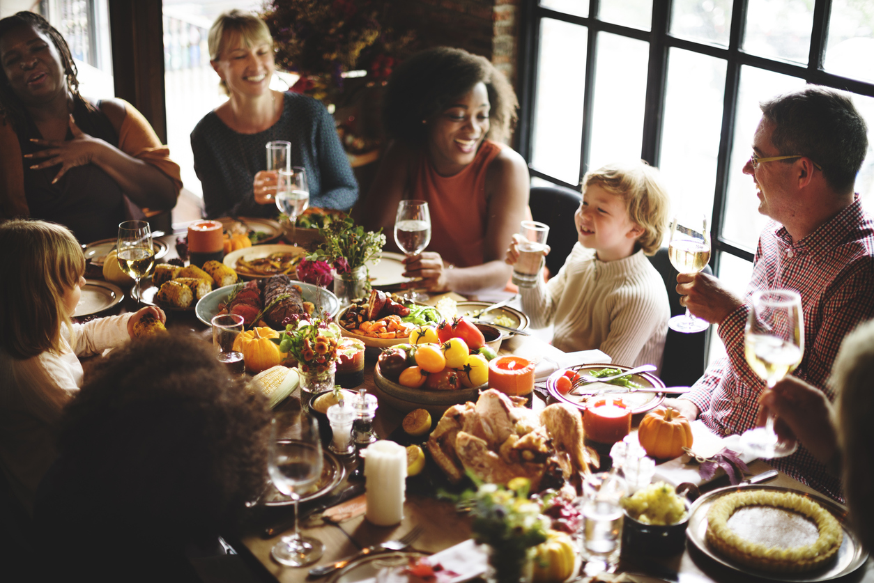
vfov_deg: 27.0
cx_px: 437
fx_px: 1214
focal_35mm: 50
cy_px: 292
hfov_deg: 39.6
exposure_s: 1/125
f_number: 1.4
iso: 250
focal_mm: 50
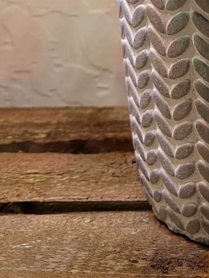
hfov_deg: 14.5
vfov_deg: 18.3
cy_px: -120
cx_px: 283
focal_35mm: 97
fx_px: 780
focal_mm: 5.4
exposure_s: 1/120
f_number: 1.8
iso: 160
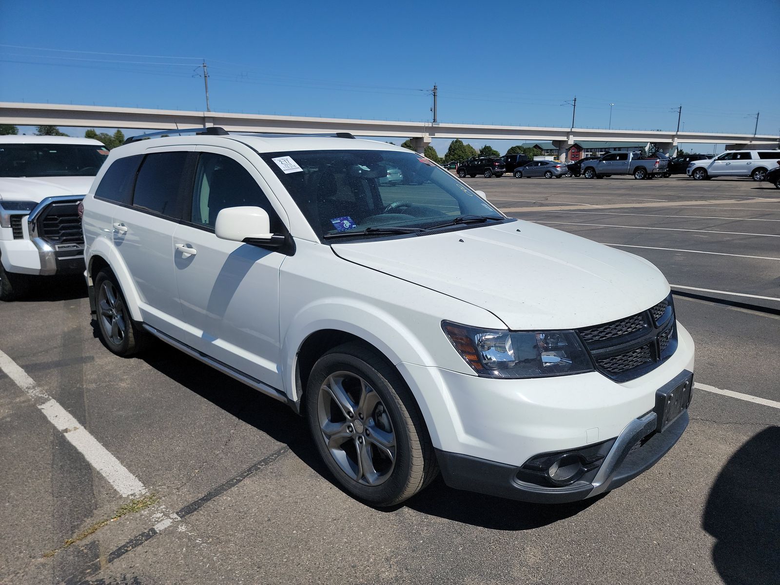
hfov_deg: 71.6
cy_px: 292
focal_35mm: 24
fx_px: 541
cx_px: 390
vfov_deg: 56.8
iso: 50
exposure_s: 1/1899
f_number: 1.8
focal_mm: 6.7
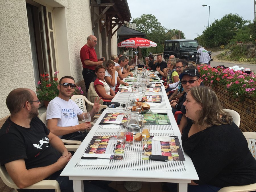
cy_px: 96
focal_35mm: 29
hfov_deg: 61.7
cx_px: 128
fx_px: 214
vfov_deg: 48.2
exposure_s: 1/824
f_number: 2.2
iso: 32
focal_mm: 4.15
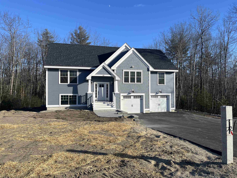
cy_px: 89
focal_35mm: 26
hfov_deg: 67.3
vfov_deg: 53.1
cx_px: 118
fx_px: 178
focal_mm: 5.1
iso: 50
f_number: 1.6
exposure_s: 1/2632
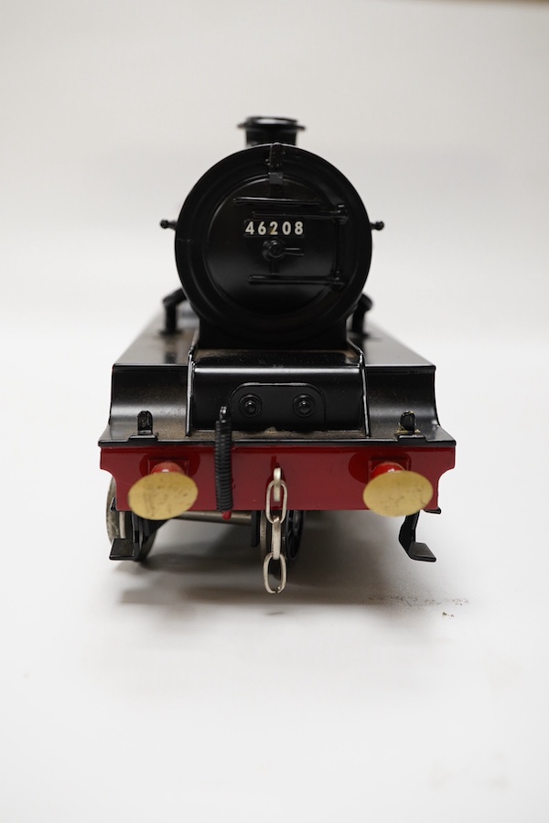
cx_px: 274
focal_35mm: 45
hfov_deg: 29.9
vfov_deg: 43.6
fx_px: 1029
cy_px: 412
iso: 1250
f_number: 9
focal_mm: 30
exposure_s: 1/125
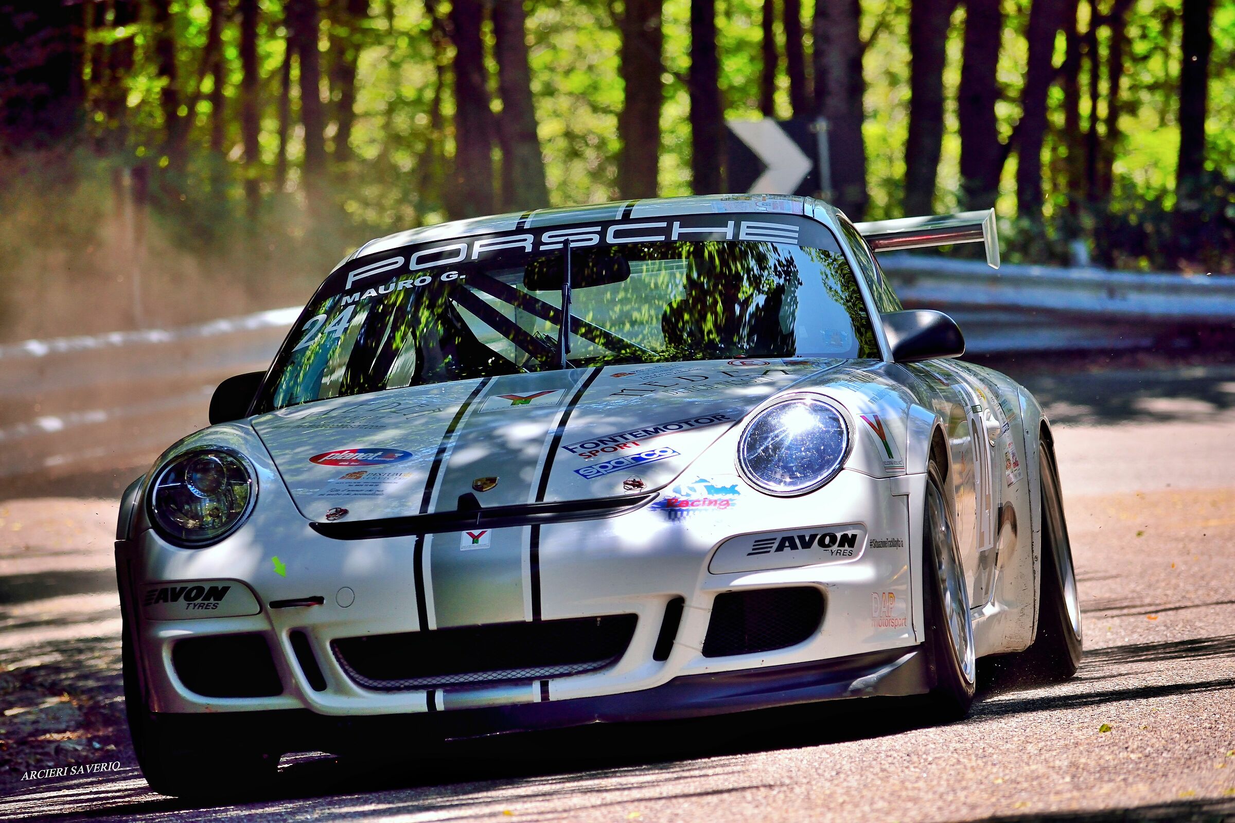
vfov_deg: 5.0
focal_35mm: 278
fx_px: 9519
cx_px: 618
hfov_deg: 7.4
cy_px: 412
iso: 400
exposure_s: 1/1250
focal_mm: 185
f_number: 5
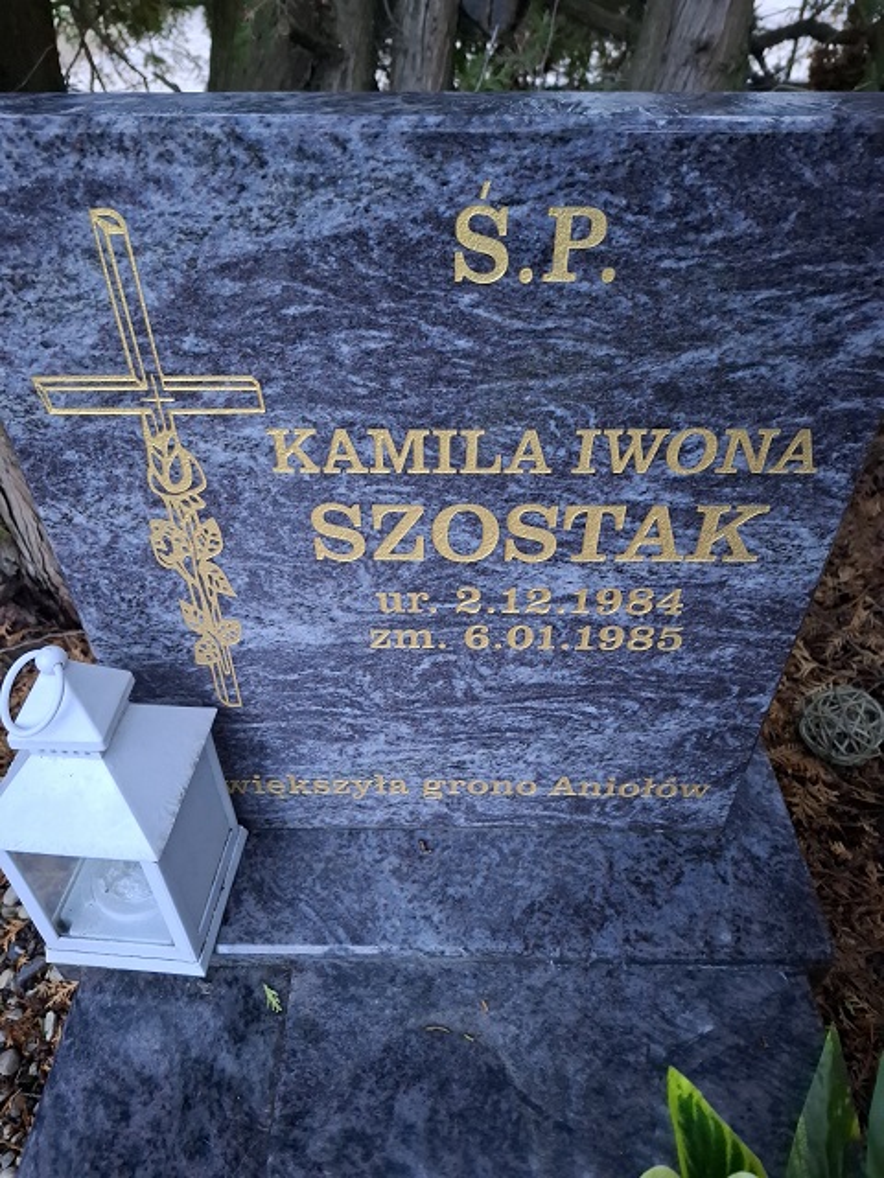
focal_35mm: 23
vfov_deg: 73.9
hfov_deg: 58.9
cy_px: 589
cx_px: 442
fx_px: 783
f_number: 1.8
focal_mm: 5.54
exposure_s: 1/25
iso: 640
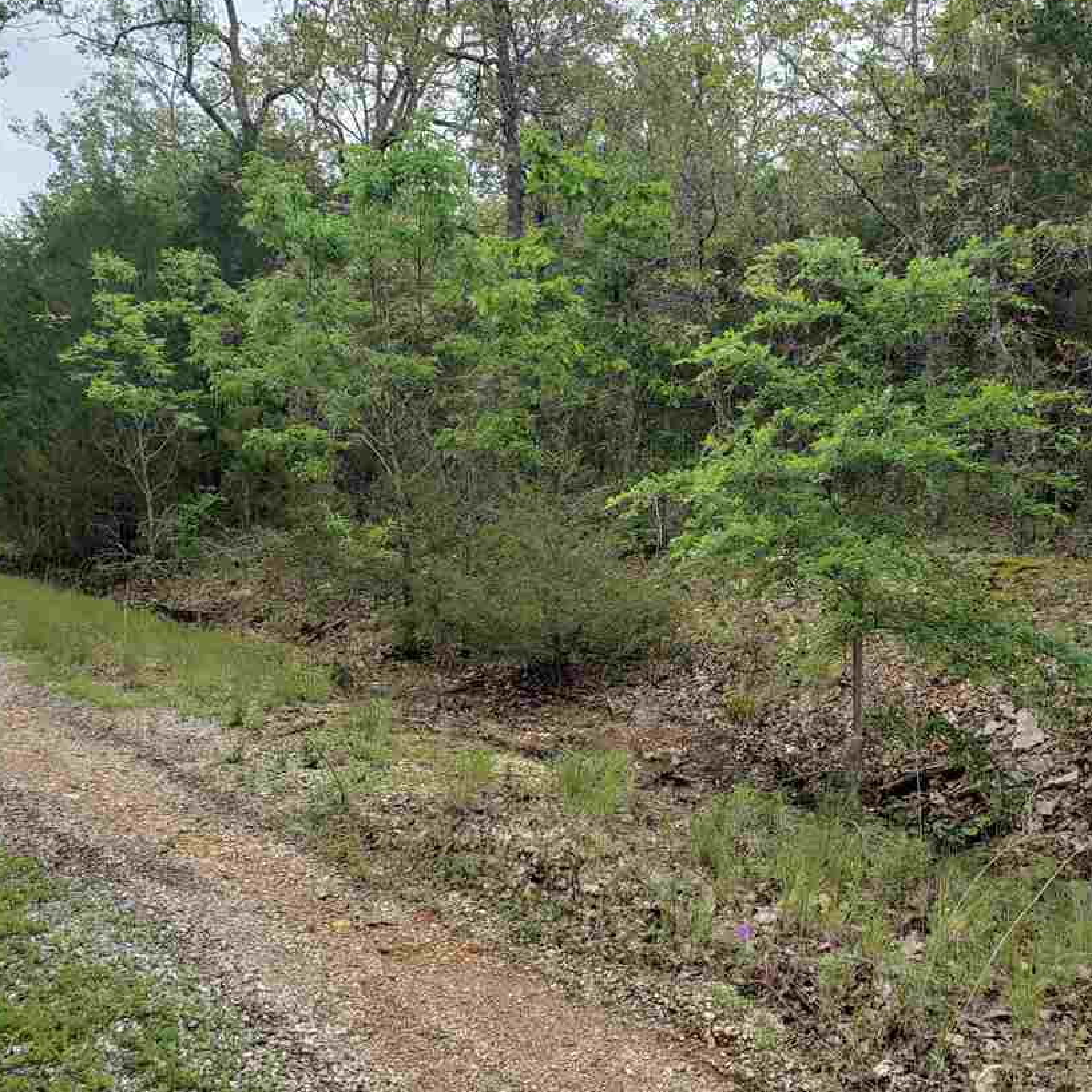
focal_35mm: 36
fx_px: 1285
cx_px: 712
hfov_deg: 45.5
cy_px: 472
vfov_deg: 45.9
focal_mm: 4.3
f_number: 2.4
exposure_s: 1/526
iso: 50
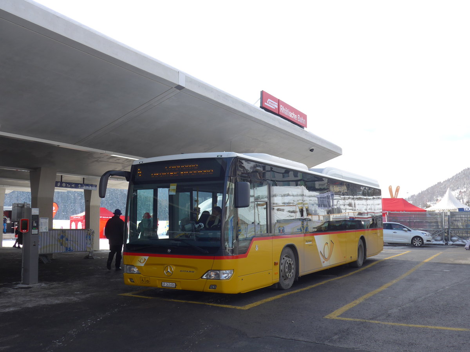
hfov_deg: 51.4
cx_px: 235
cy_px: 176
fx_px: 489
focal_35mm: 36
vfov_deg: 39.7
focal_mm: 7.5
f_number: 2.8
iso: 80
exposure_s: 1/800
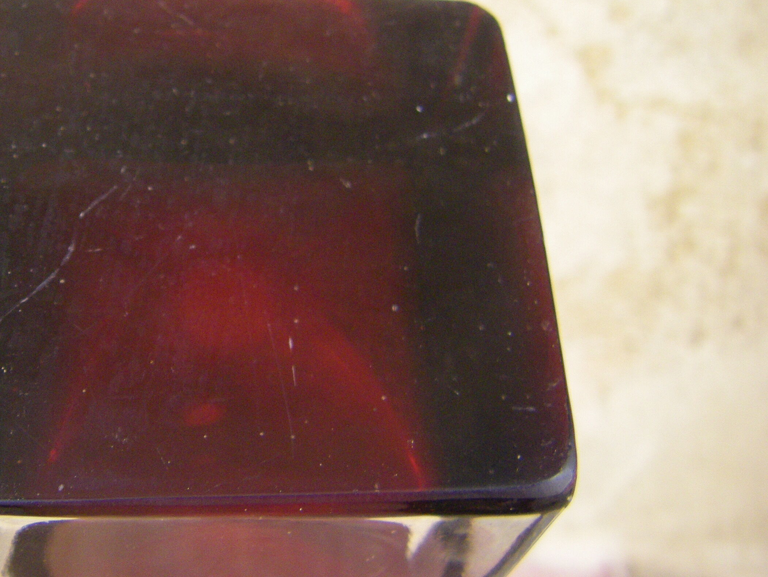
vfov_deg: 24.7
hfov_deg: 32.1
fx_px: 1309
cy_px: 206
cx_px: 199
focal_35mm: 59
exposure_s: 1/100
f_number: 3.5
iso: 320
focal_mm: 6.3
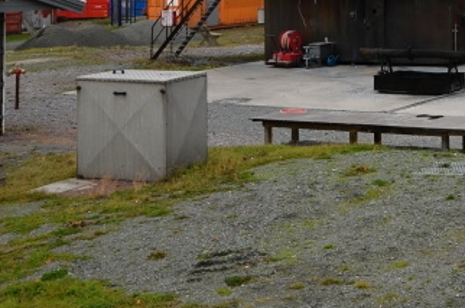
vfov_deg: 16.7
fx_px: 1008
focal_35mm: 78
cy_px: -52
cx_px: 533
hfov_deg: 24.0
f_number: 7.1
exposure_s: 1/200
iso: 200
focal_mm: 21
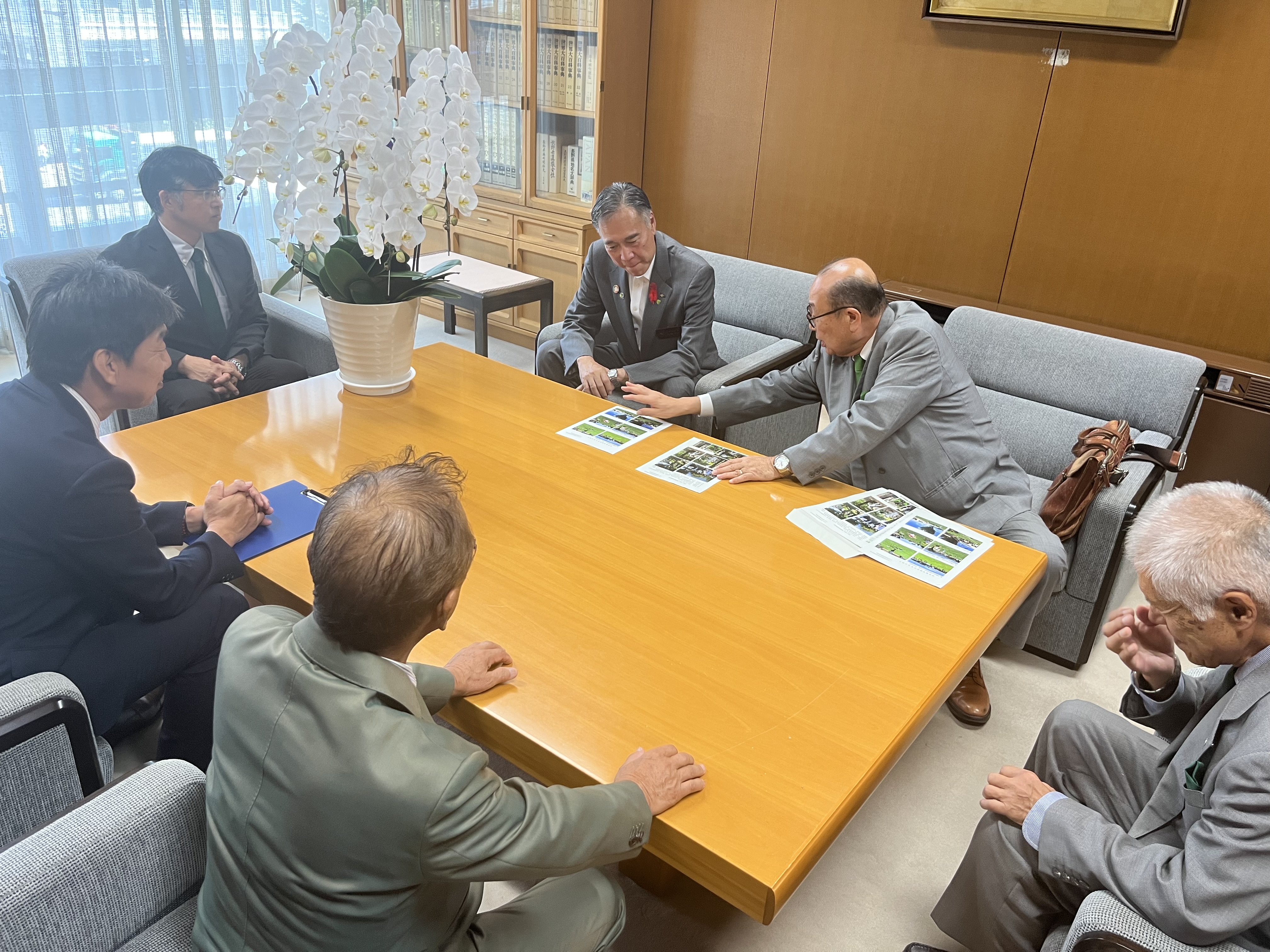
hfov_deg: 67.3
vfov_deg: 53.1
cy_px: 476
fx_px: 954
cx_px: 635
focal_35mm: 26
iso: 100
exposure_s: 1/60
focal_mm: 5.1
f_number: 1.6
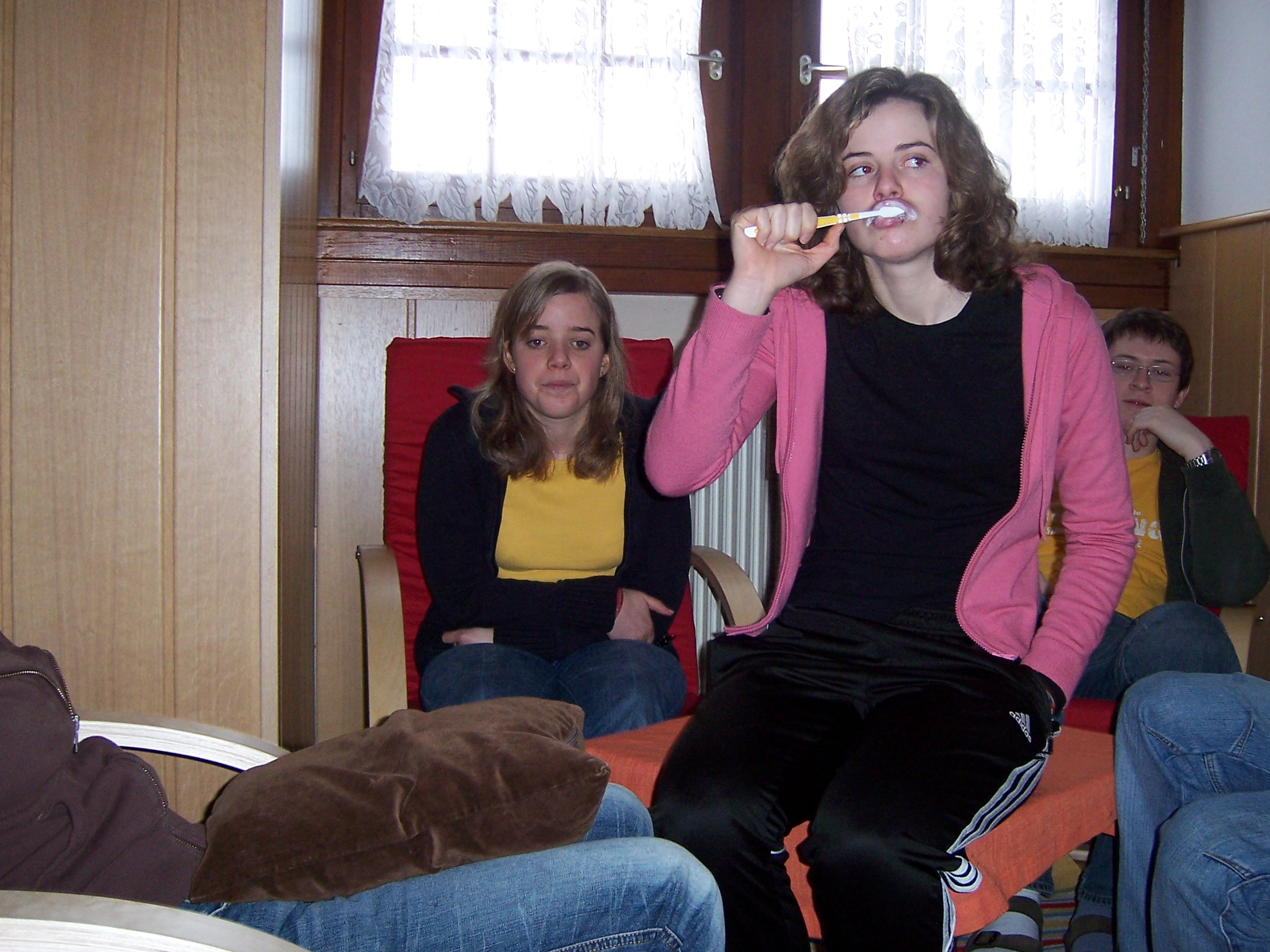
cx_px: 644
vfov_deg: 34.3
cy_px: 454
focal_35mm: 42
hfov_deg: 44.8
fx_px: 1541
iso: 125
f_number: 2.8
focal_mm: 6.2
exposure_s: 1/60
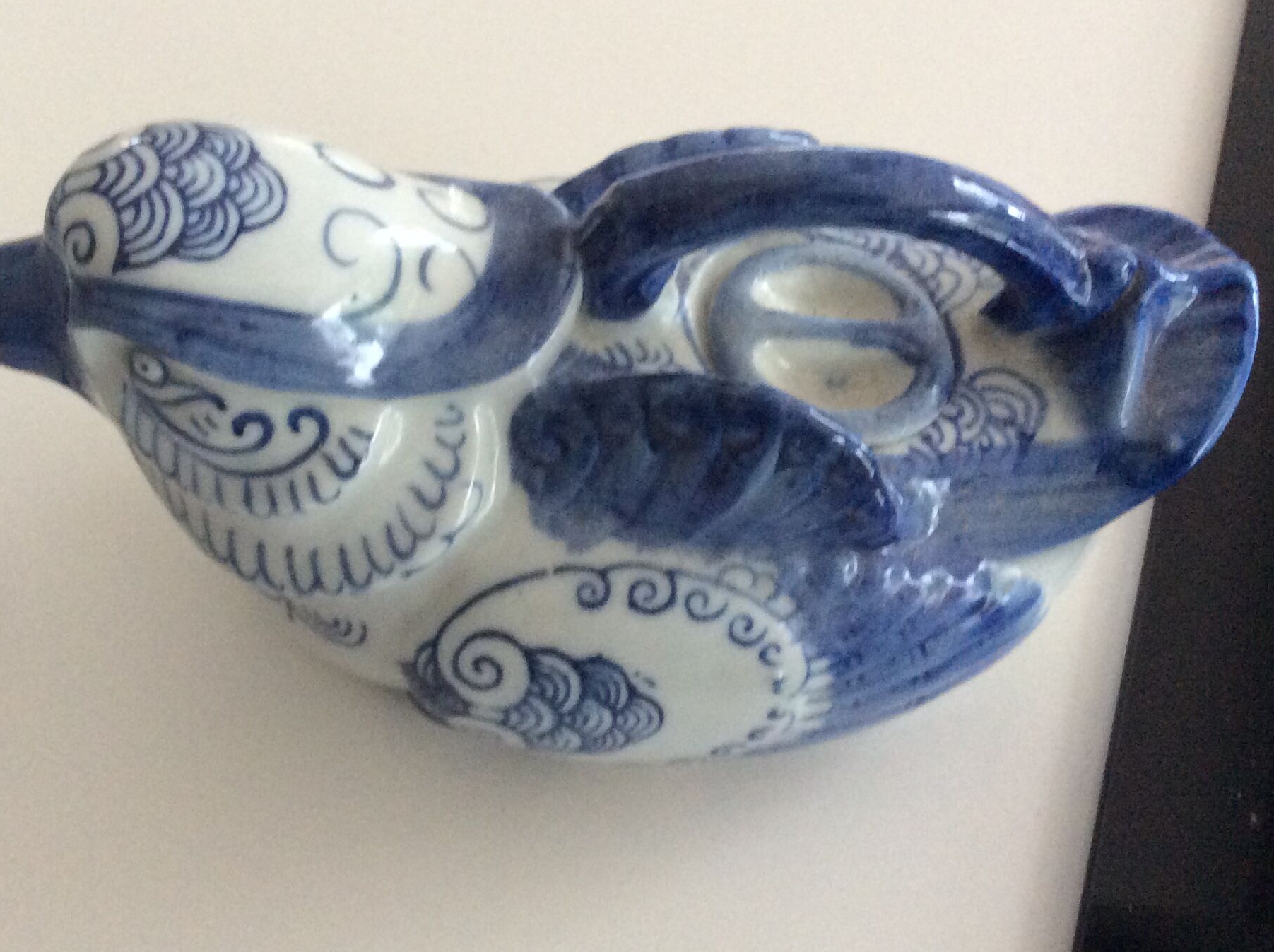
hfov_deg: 41.2
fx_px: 1691
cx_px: 541
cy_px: 476
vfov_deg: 31.4
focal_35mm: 46
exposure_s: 1/25
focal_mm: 3.3
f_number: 2.4
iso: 200
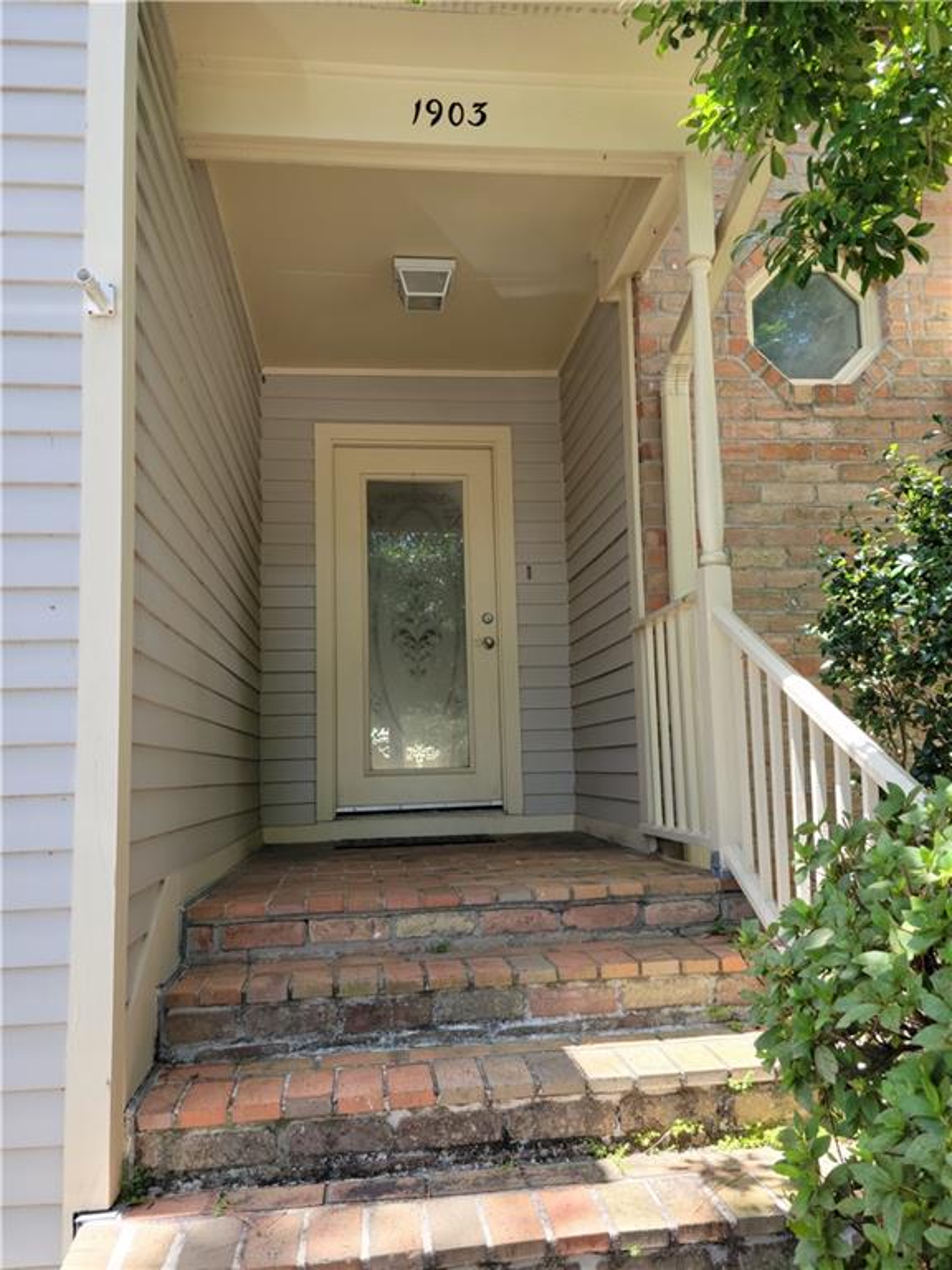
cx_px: 476
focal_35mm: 28
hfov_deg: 49.7
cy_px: 635
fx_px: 1027
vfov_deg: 63.4
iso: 32
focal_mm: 5.9
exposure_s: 1/120
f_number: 2
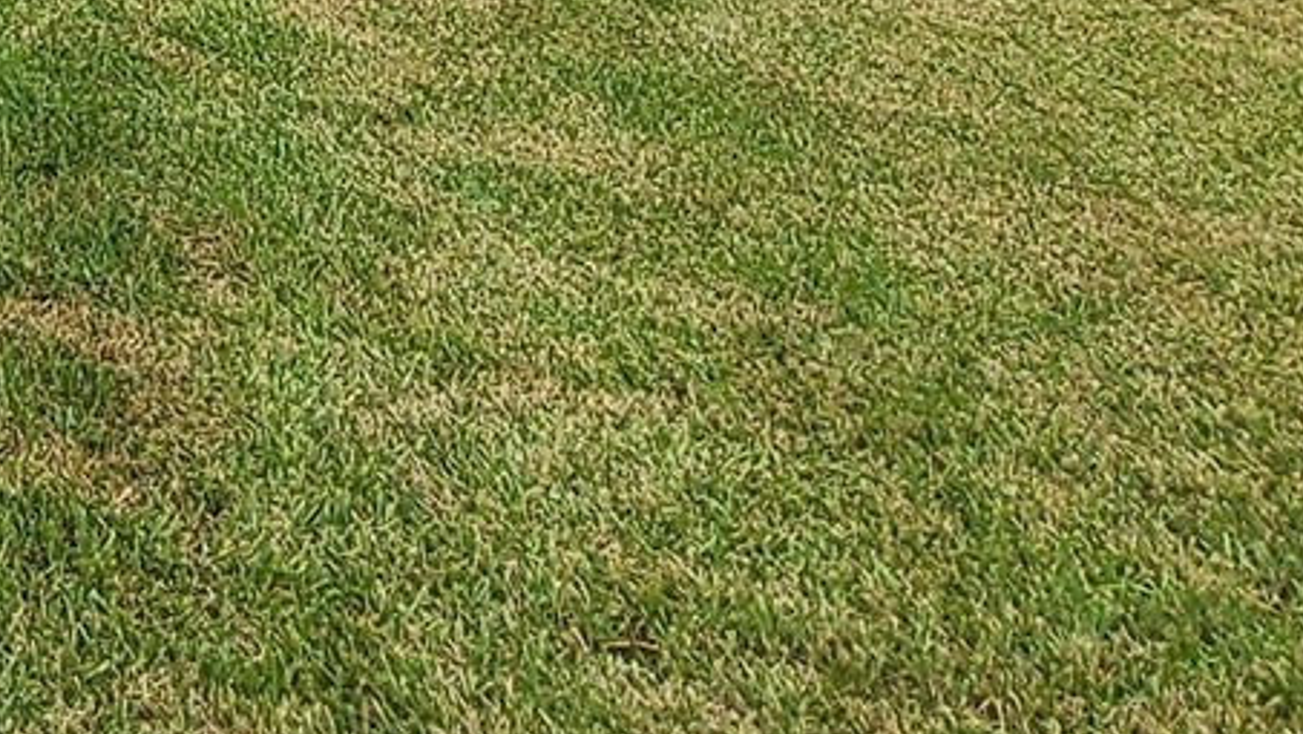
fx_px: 2212
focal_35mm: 64
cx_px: -483
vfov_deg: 14.0
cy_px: -953
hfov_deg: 26.6
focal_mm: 2.2
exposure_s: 1/333
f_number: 2.2
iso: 50
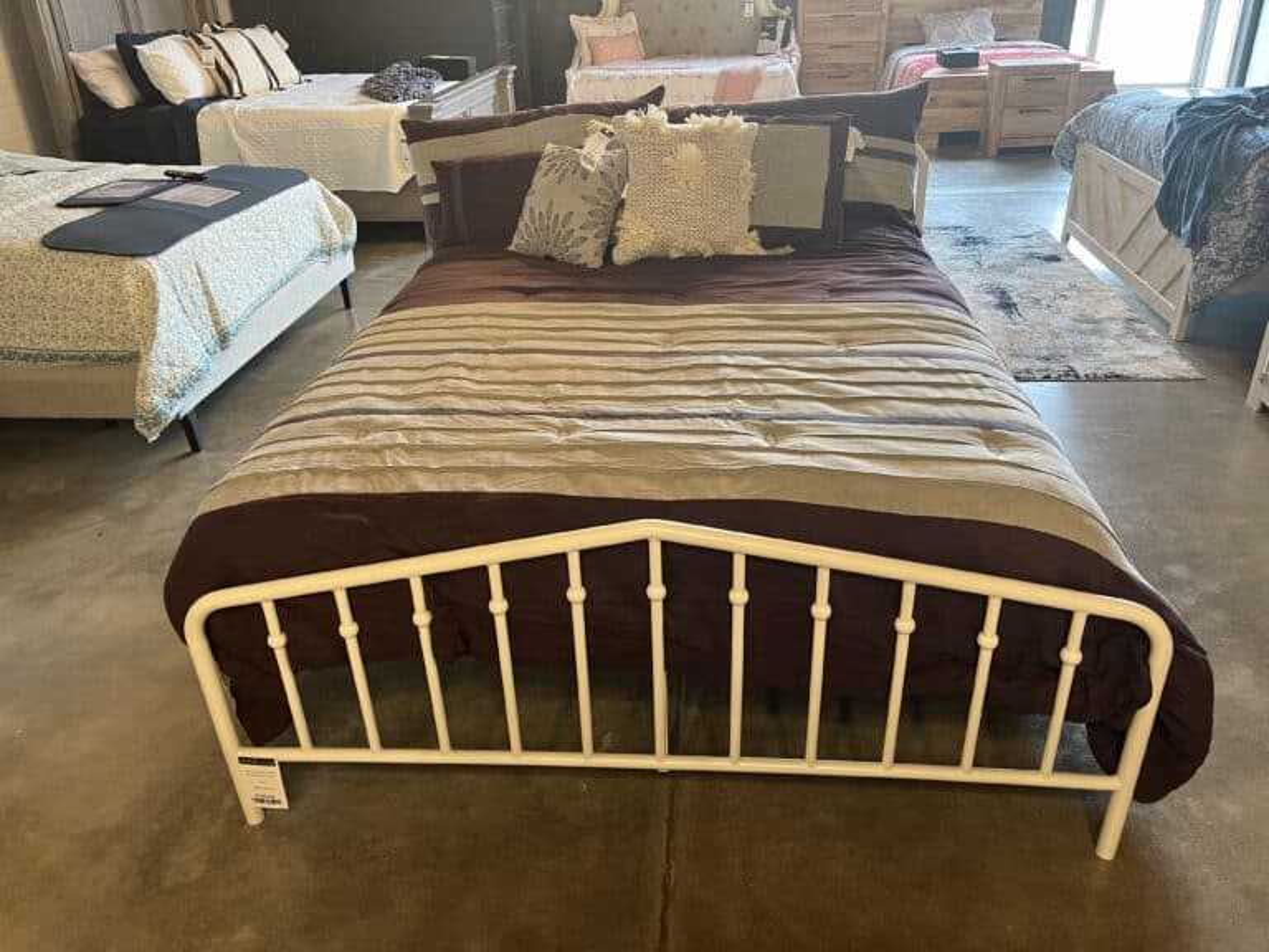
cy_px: 476
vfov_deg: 53.1
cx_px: 634
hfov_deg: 67.3
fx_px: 953
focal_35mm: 26
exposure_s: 1/60
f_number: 1.6
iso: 160
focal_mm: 5.1
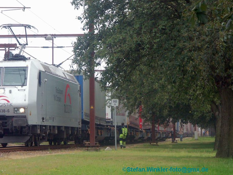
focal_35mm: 189
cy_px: 81
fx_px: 1272
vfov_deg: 7.9
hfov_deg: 10.5
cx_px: 78
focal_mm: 35.23
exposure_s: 1/250
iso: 200
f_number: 5.6
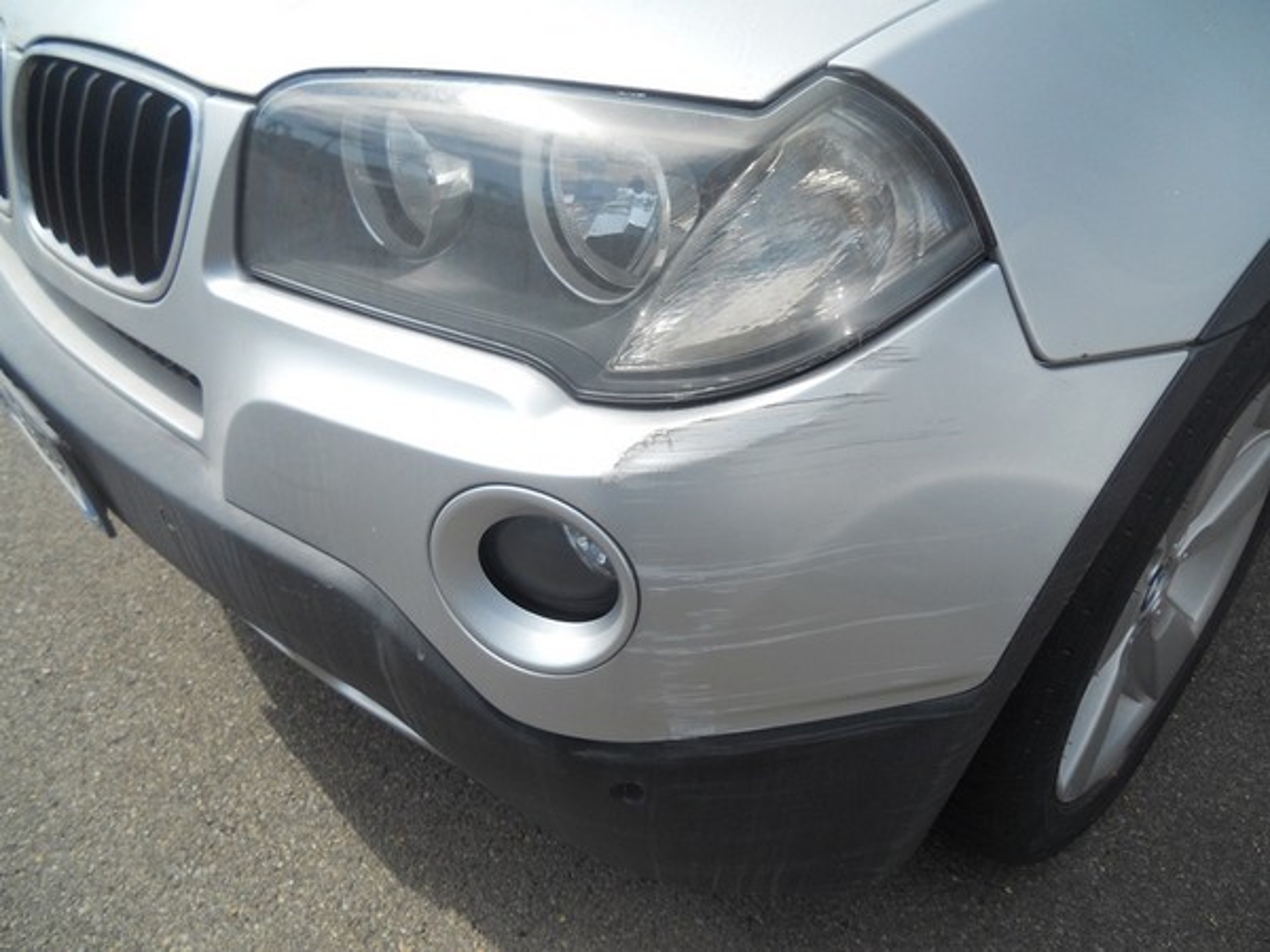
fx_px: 991
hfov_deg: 65.3
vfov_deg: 51.4
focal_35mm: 27
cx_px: 635
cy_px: 476
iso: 80
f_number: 3.2
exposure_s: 1/640
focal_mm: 4.9
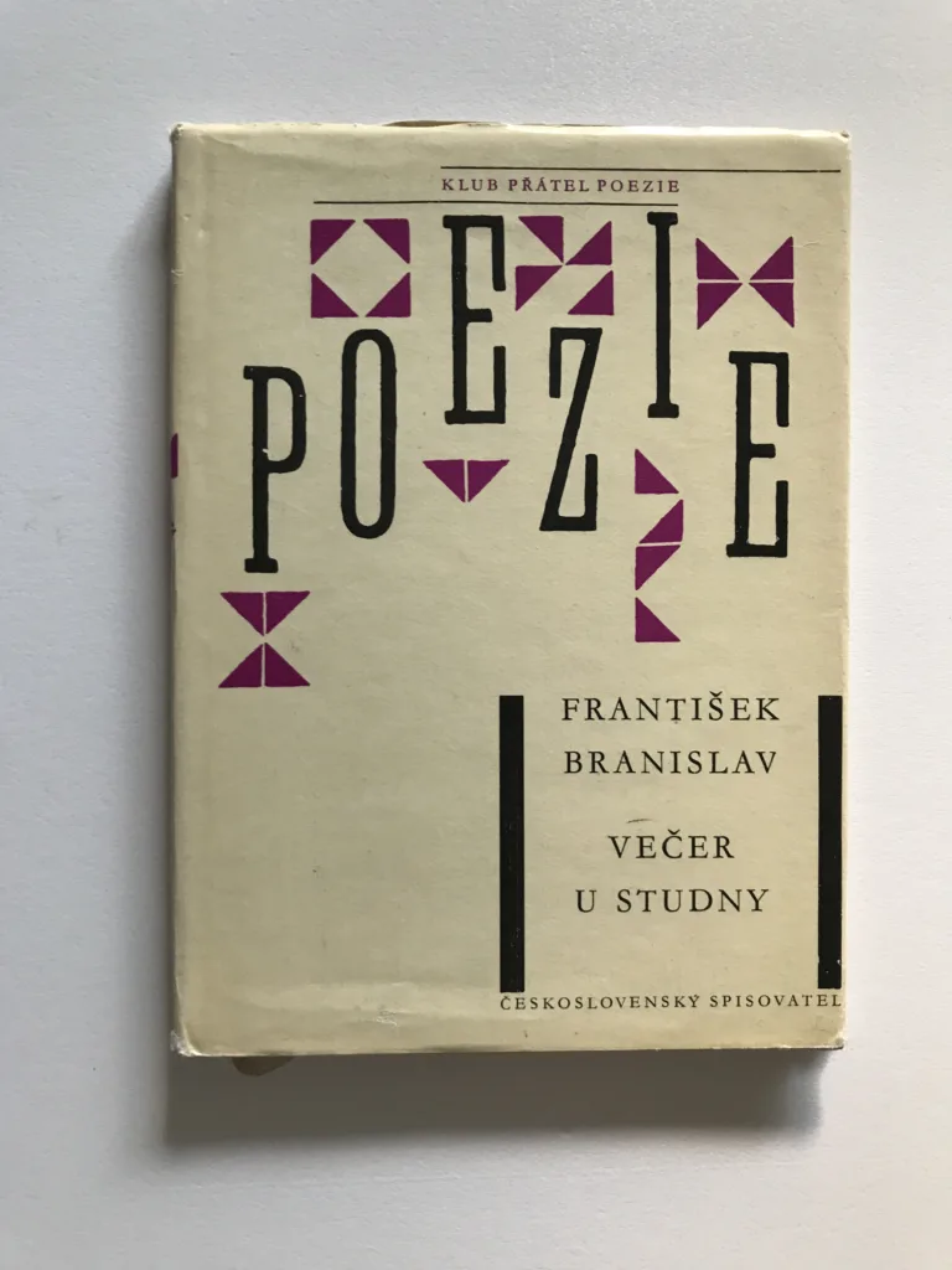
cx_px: 476
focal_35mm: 28
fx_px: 1027
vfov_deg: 63.4
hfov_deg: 49.7
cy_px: 635
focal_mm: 3.99
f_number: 1.8
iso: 25
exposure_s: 1/30
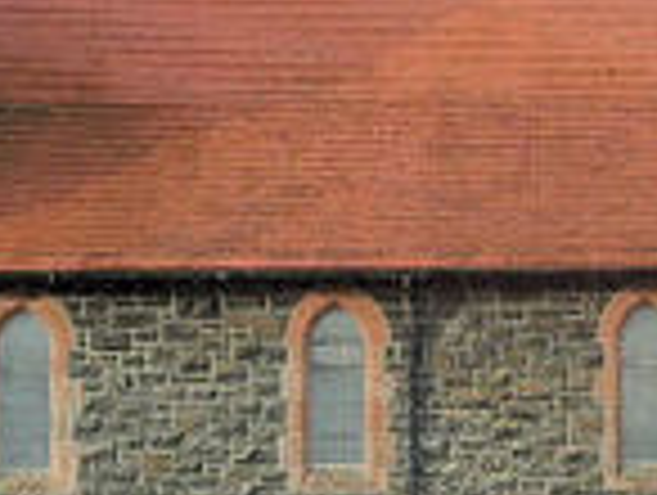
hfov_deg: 9.0
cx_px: 554
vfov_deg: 6.8
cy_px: 140
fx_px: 4163
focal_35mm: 219
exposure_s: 1/180
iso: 80
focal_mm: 11.1
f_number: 4
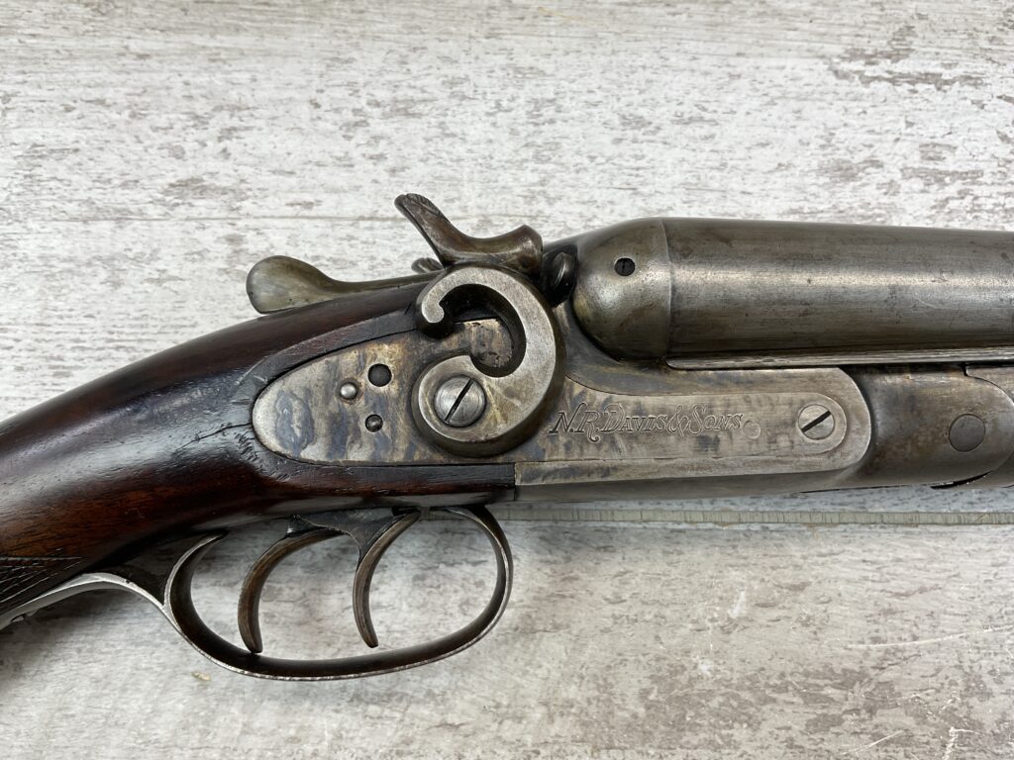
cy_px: 380
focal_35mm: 29
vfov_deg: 48.2
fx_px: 849
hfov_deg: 61.7
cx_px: 507
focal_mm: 3
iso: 20
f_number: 1.8
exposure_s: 1/120
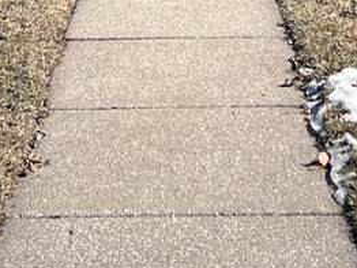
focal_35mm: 127
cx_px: 229
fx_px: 1311
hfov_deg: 15.5
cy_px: -305
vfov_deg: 10.5
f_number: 1.5
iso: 50
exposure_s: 1/3165
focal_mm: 5.7
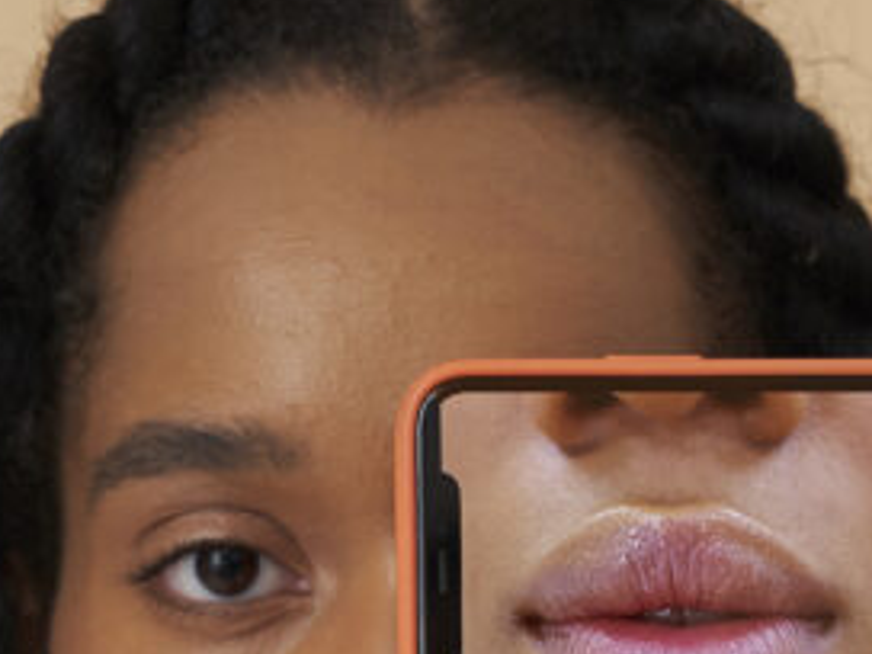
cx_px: 585
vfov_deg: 8.0
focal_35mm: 181
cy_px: 1103
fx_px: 4560
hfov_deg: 10.9
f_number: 4
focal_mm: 50
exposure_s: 1/160
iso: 320
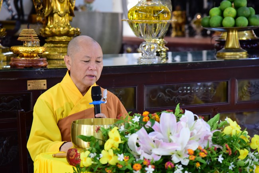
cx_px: 130
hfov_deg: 17.1
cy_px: 86
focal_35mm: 120
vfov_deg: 11.4
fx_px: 864
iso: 2000
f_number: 5
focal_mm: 120
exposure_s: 1/50
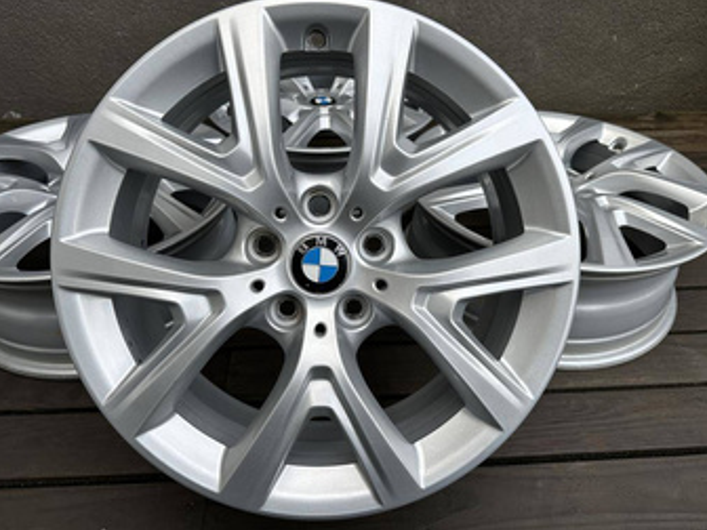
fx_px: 511
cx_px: 345
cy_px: 256
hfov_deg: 69.4
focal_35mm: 25
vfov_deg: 54.9
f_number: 1.78
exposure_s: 1/491
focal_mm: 6.86
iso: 80
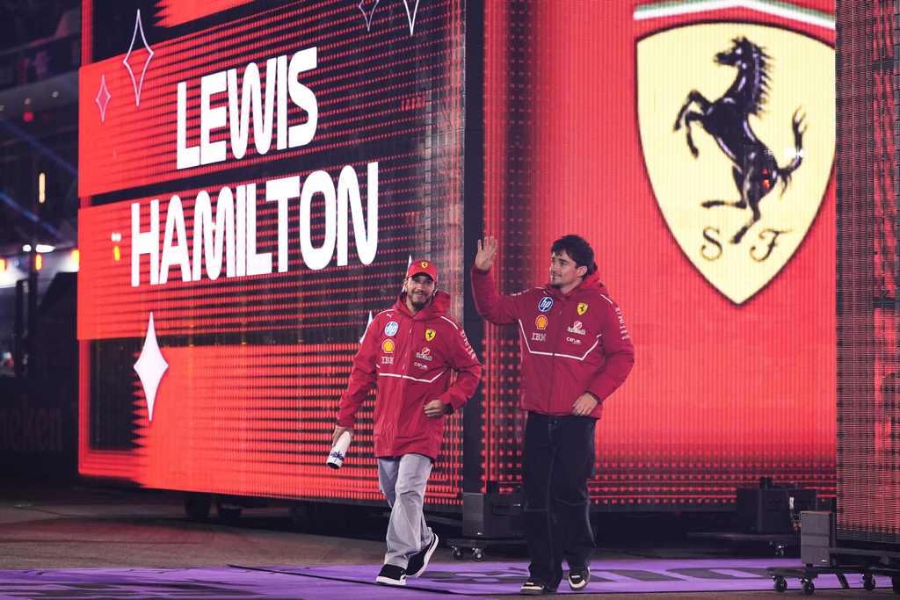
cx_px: 450
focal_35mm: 129
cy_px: 300
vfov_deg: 10.6
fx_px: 3225
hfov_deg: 15.9
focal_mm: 129
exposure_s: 1/1600
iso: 1600
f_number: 2.8
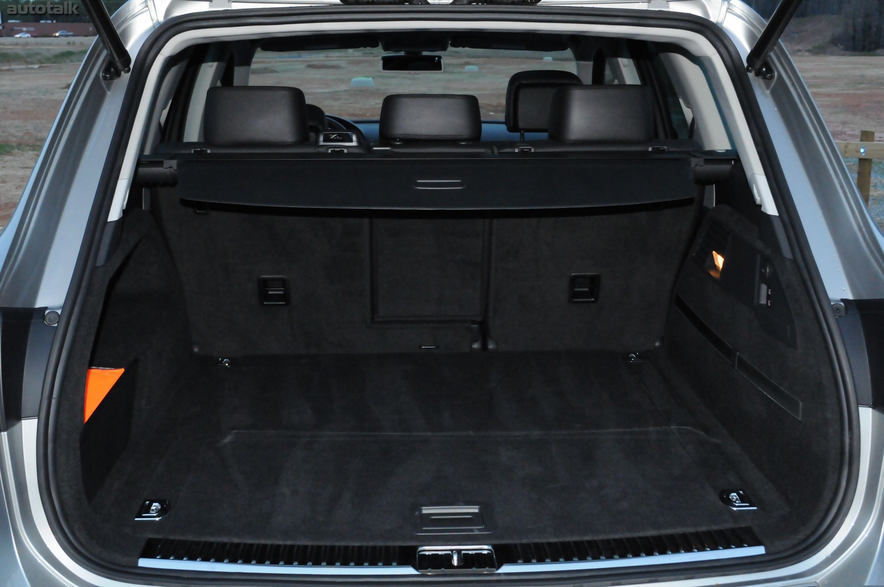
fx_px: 1030
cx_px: 442
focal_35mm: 42
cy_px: 294
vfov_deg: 31.8
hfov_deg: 46.4
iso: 2500
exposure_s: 1/60
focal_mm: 28
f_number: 8
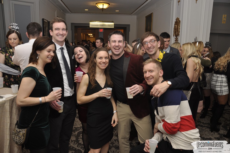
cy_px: 76
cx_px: 115
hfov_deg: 67.4
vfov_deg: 47.8
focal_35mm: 27
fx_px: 172
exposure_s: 1/60
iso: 400
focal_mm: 18
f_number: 5
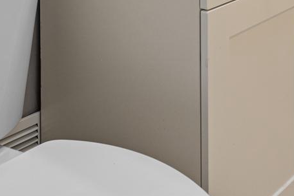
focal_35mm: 72
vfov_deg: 15.5
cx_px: 278
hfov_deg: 26.9
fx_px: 588
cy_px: -186
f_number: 9
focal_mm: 16
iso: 250
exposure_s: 1/5
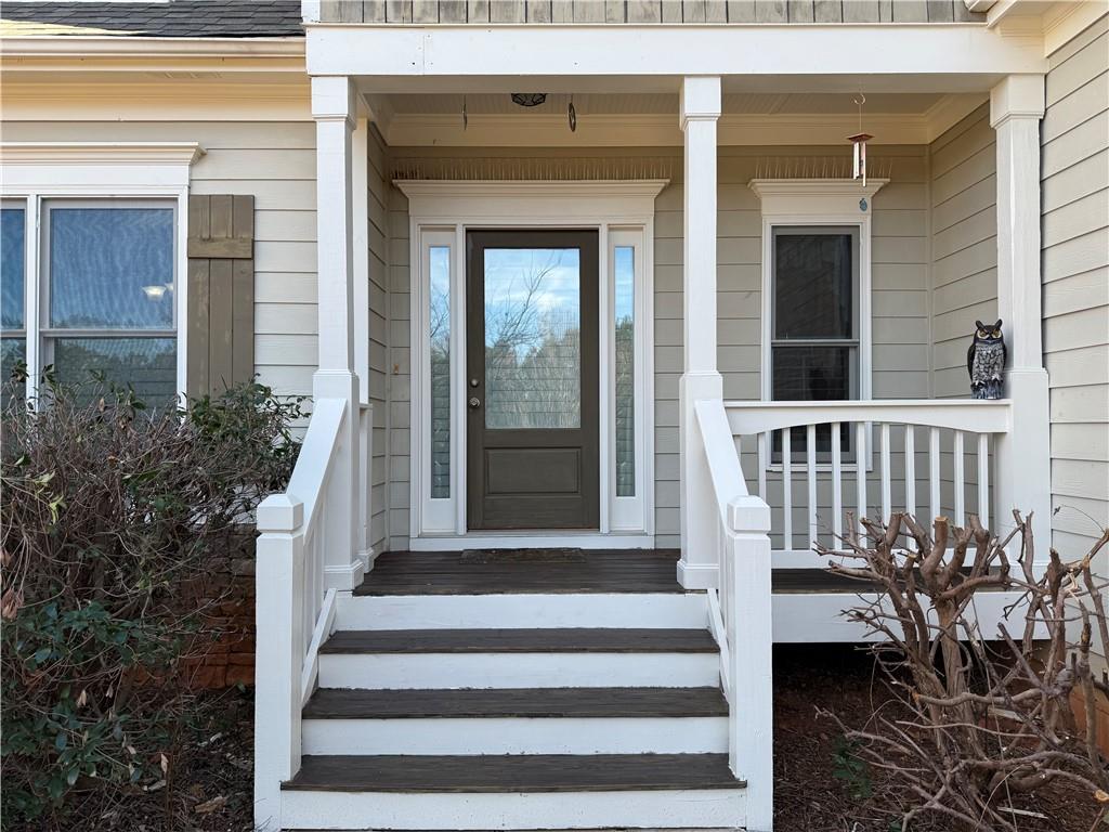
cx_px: 554
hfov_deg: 71.6
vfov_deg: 56.8
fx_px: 769
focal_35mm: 24
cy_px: 416
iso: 80
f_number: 1.78
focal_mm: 6.76
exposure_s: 1/632
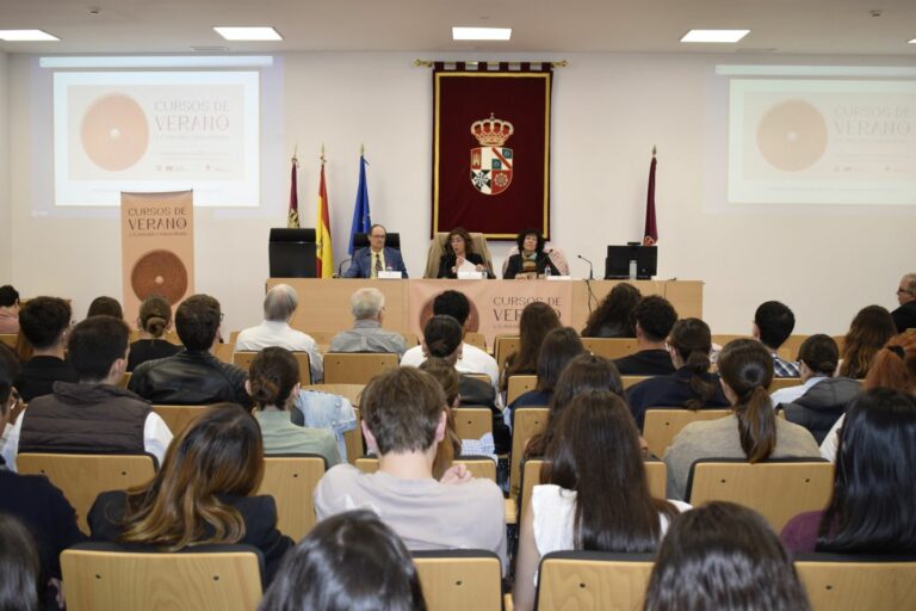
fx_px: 1069
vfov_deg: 31.9
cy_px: 306
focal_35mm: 42
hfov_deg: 46.4
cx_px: 458
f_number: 5
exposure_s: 1/100
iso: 800
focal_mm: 28
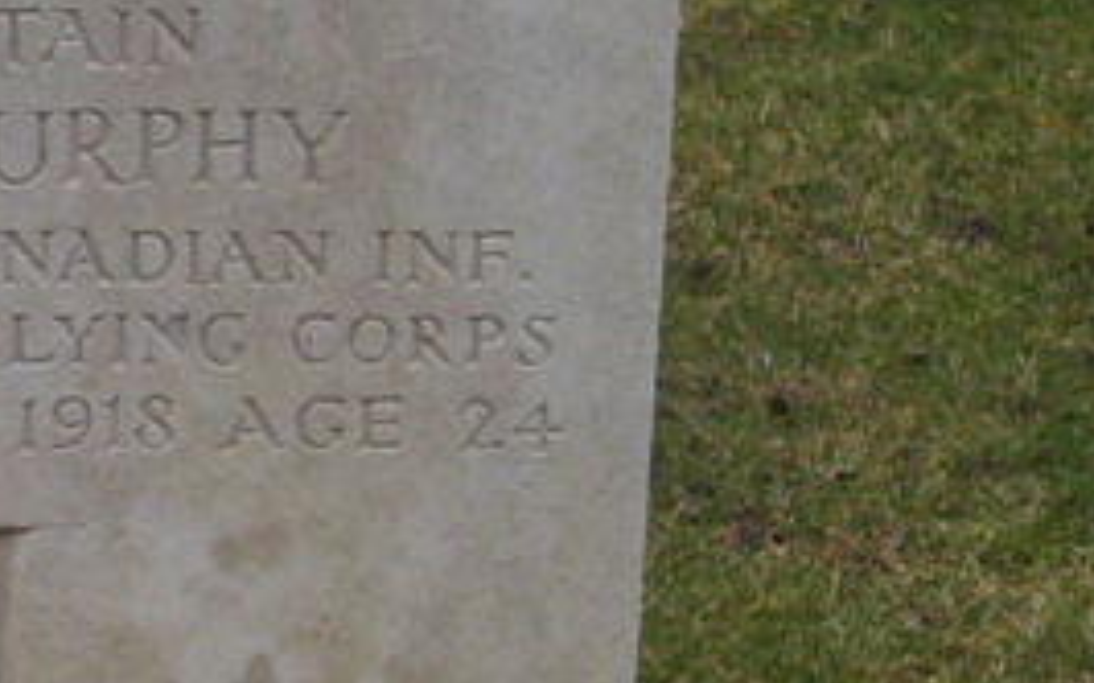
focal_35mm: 257
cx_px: -95
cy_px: 442
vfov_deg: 5.1
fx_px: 7659
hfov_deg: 8.1
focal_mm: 10.76
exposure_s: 1/281
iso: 100
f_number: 3.62
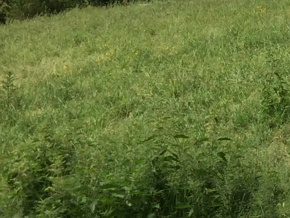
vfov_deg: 10.2
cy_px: -214
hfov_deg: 14.1
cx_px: 390
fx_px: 1123
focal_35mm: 134
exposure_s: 1/2283
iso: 32
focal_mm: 4.15
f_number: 2.2
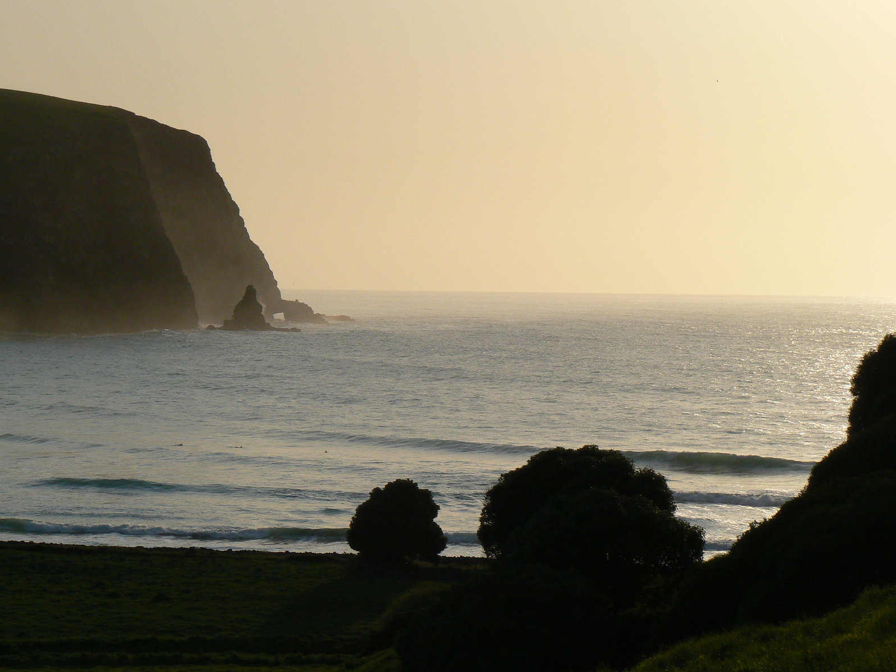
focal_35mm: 120
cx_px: 450
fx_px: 3106
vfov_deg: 12.3
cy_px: 335
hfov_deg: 16.4
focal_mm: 19.9
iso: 100
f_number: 7.1
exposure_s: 1/1600
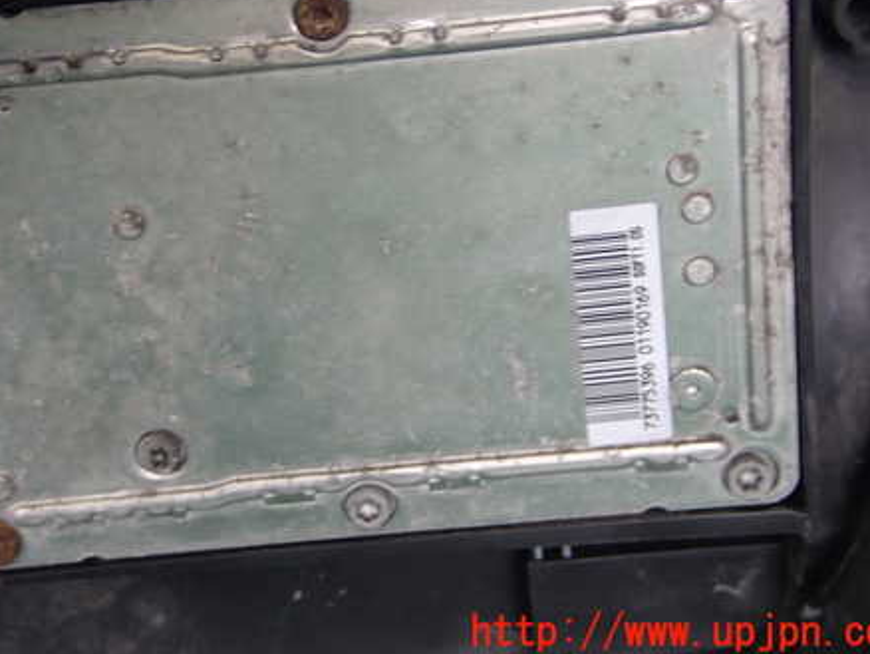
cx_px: 324
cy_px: 211
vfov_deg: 52.0
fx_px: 654
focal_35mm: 26
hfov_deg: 66.2
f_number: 3.6
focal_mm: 3.33
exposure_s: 1/40
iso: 200
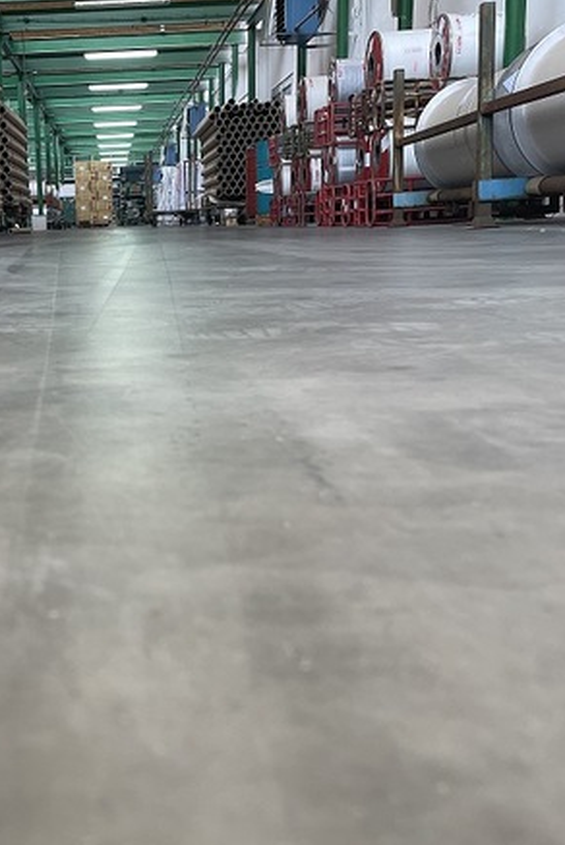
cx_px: 64
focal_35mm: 45
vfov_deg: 43.6
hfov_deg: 28.8
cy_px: 429
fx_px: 1058
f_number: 1.6
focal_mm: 5.1
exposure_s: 1/100
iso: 64
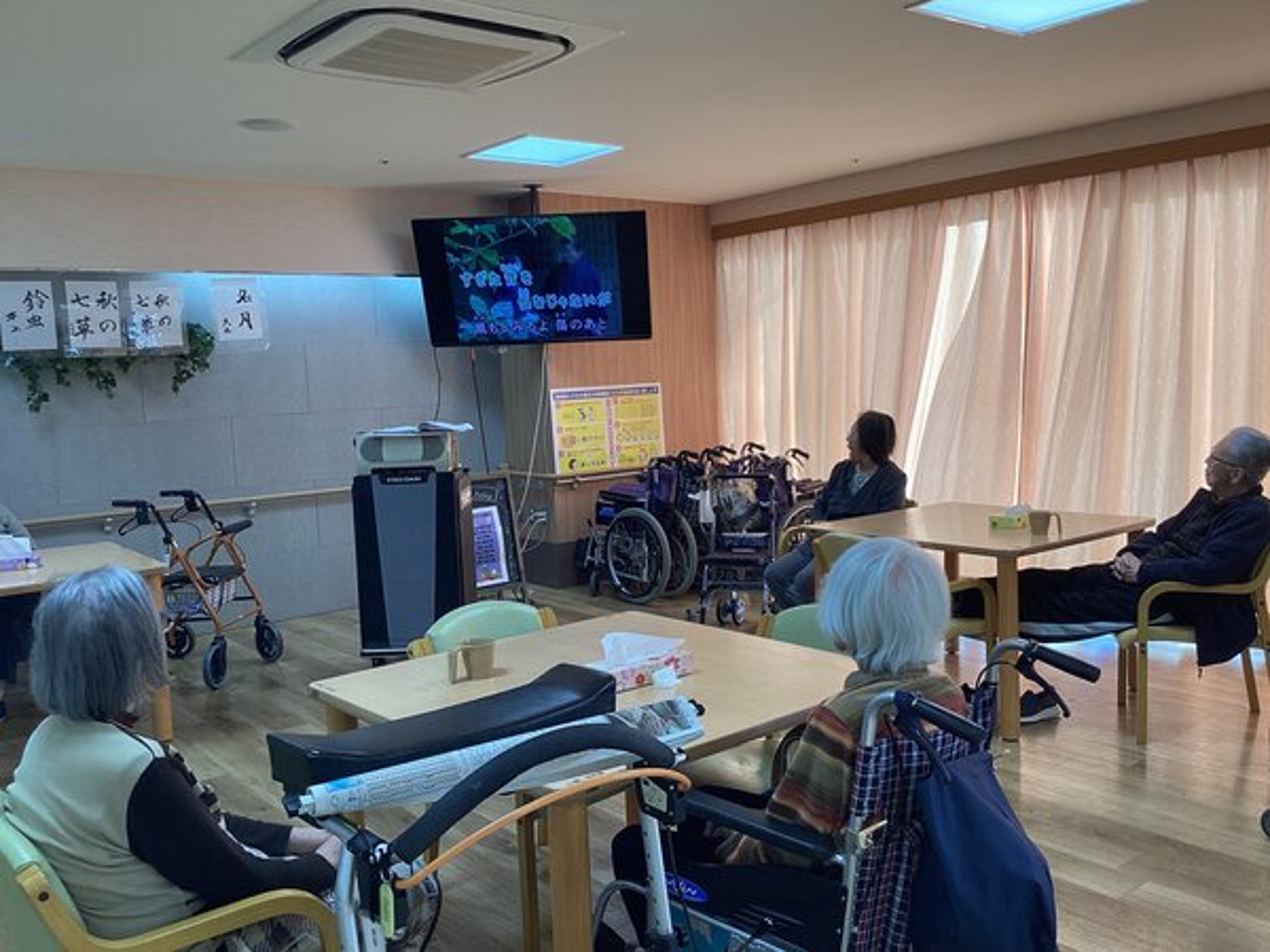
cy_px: 476
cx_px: 635
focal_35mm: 31
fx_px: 1137
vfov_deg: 45.4
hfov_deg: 58.4
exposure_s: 1/120
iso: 40
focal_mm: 3.3
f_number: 2.4
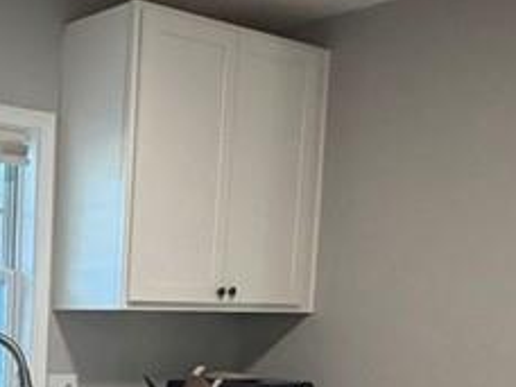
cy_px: 435
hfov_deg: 26.3
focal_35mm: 63
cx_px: -147
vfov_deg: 21.9
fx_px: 939
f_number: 2.2
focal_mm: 2.22
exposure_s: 1/60
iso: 200
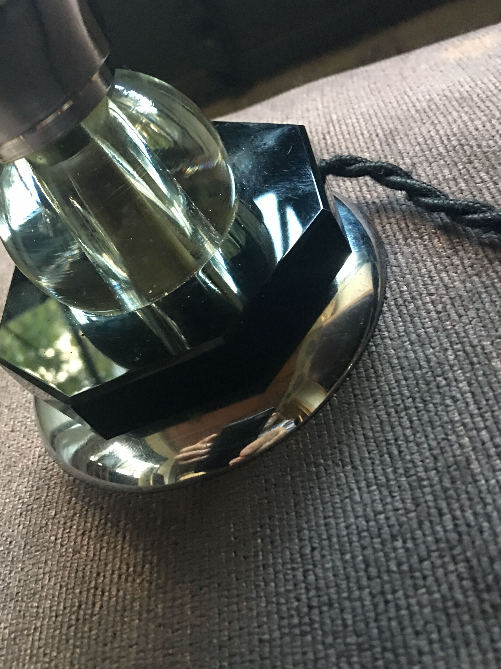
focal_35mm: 34
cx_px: 228
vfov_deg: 53.9
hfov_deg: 41.8
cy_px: 312
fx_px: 656
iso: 125
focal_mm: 4.15
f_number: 2.2
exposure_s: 1/8
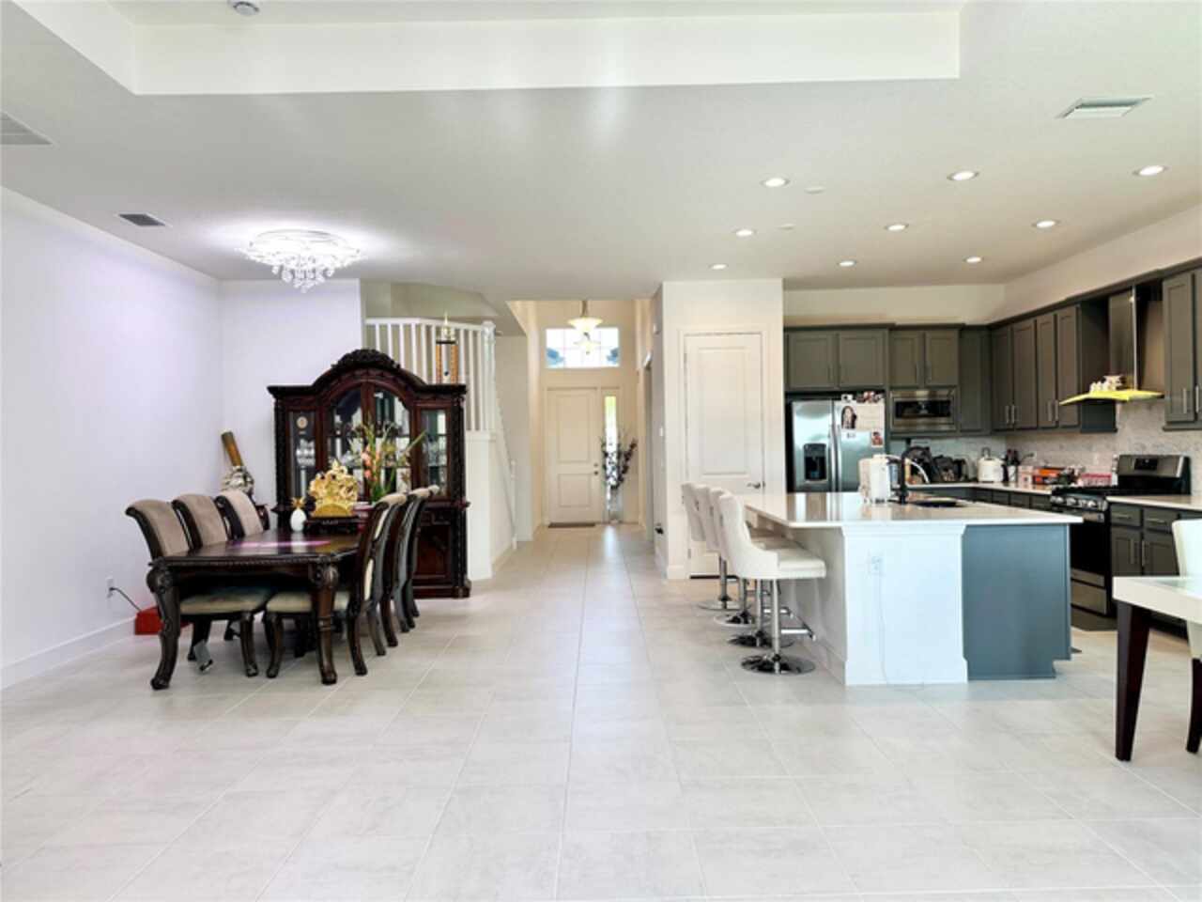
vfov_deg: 56.8
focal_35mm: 24
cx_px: 601
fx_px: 833
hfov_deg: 71.6
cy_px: 451
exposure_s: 1/120
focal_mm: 6.86
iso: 64
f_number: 1.78
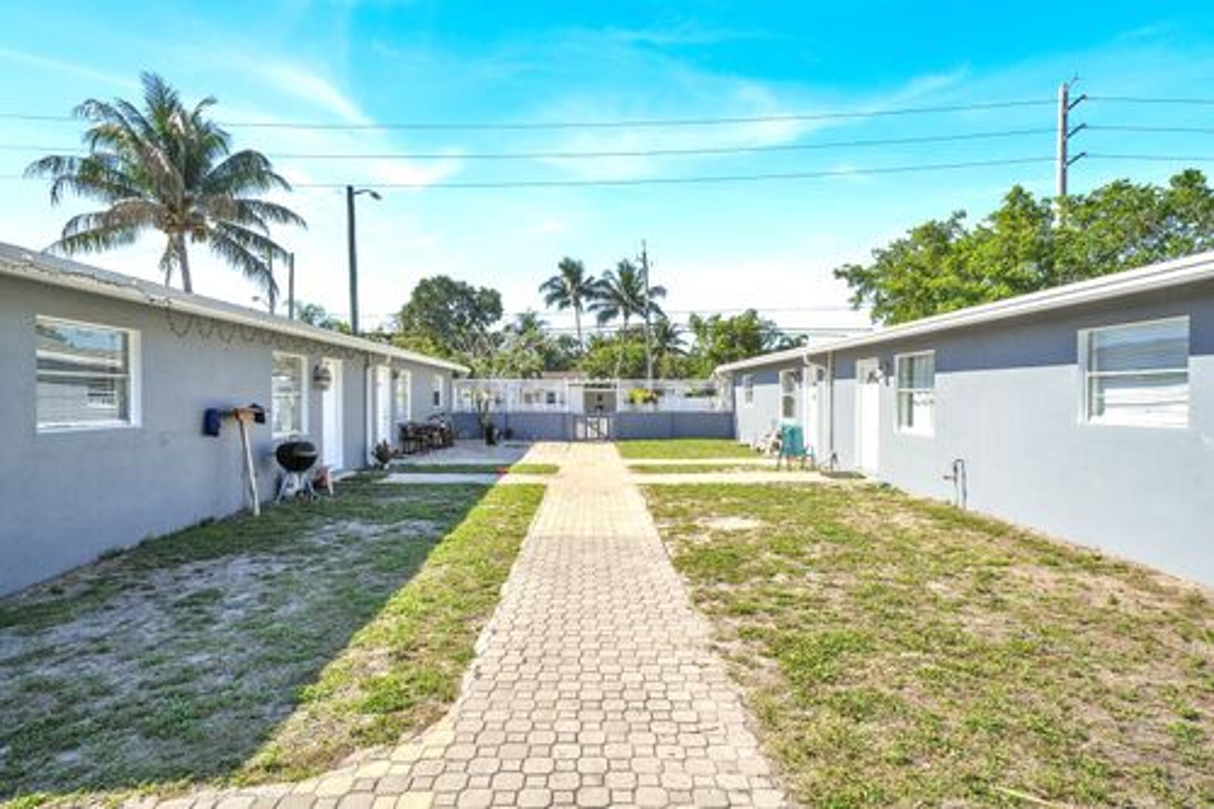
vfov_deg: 61.9
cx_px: 607
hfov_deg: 84.0
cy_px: 404
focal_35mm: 20
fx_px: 674
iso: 320
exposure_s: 1/500
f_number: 11
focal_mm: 20
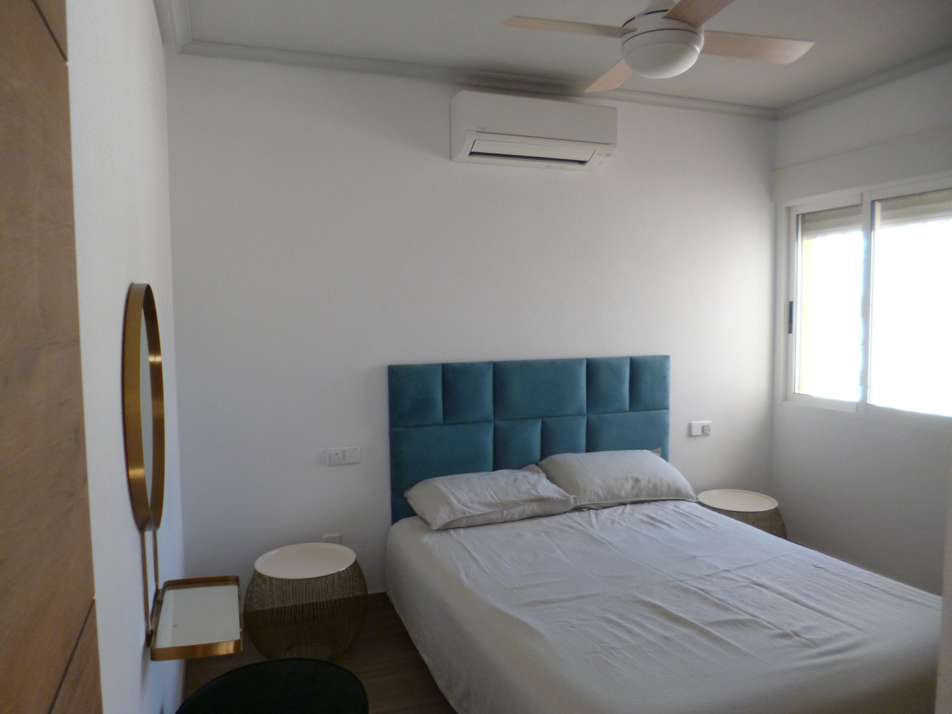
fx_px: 660
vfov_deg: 56.8
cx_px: 476
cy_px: 357
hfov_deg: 71.6
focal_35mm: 24
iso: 160
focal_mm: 4.3
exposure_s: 1/60
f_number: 2.5
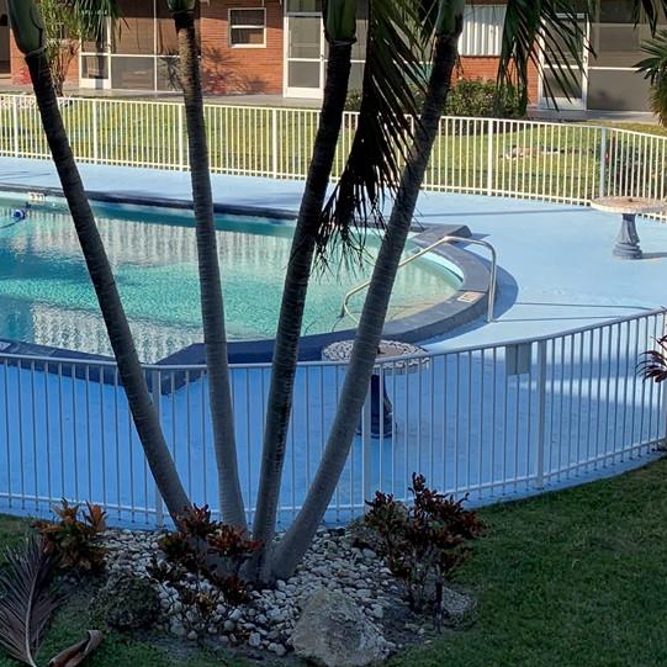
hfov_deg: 24.2
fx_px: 1482
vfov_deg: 25.1
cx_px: -10
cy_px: 186
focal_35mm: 68
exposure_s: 1/1124
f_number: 1.8
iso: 25
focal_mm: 4.25
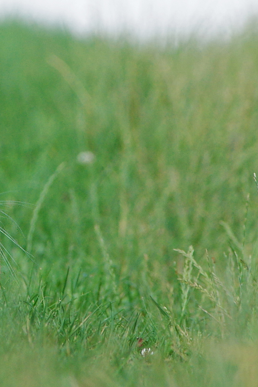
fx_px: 10201
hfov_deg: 1.4
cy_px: 193
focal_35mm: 949
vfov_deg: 2.2
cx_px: -29
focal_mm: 420
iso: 400
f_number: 6.3
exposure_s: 1/500
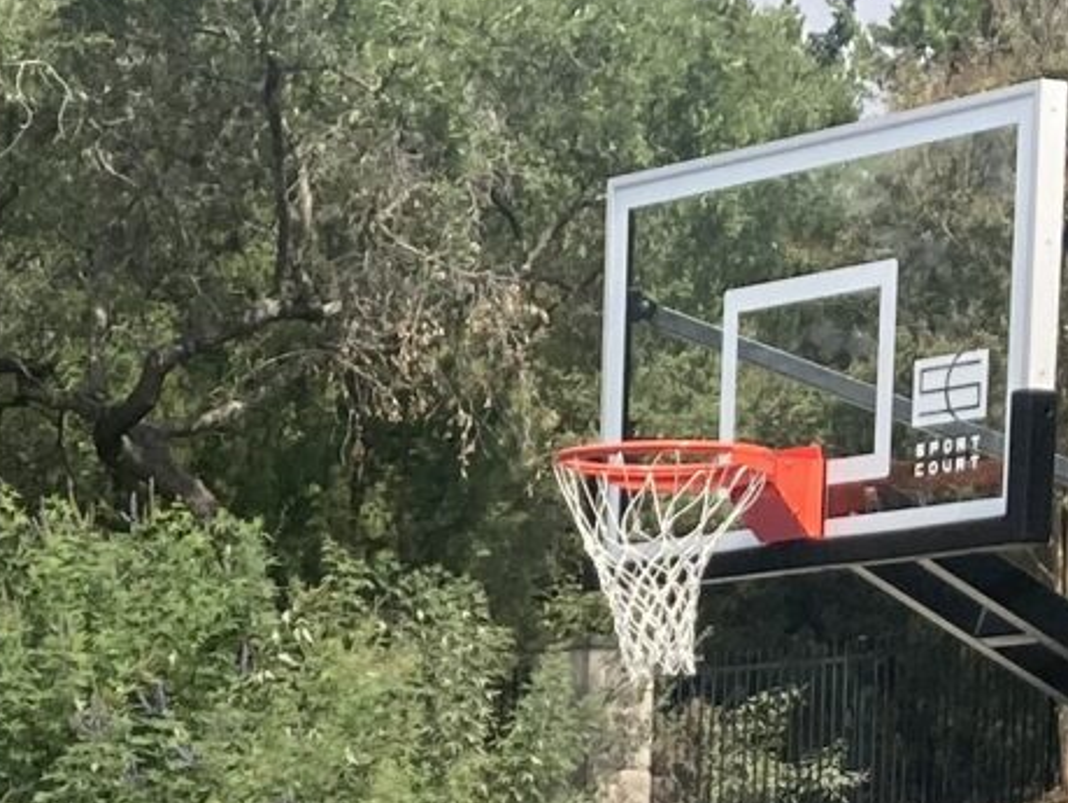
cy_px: 1825
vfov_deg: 8.8
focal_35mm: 156
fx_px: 4817
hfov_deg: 12.4
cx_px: -109
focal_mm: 3.99
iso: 20
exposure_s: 1/2024
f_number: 1.8
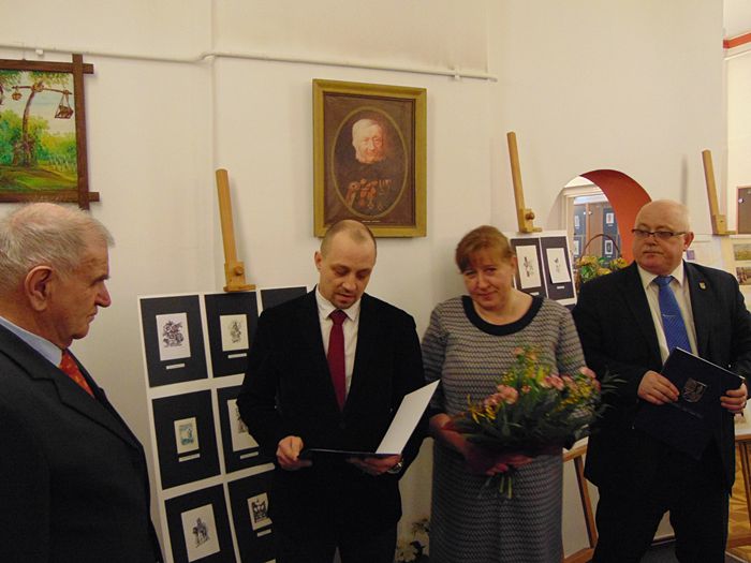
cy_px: 282
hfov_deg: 60.0
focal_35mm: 30
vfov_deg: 46.8
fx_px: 651
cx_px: 376
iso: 400
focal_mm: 5.4
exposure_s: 1/15
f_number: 3.1
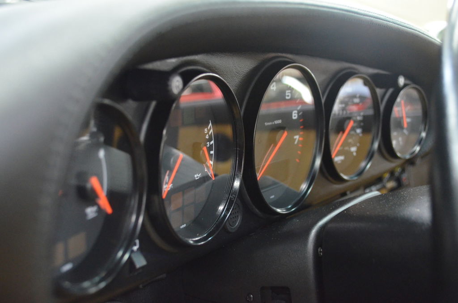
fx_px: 552
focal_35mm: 44
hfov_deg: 45.0
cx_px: 229
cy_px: 152
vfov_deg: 30.7
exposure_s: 1/25
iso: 3200
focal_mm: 29
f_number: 4.5
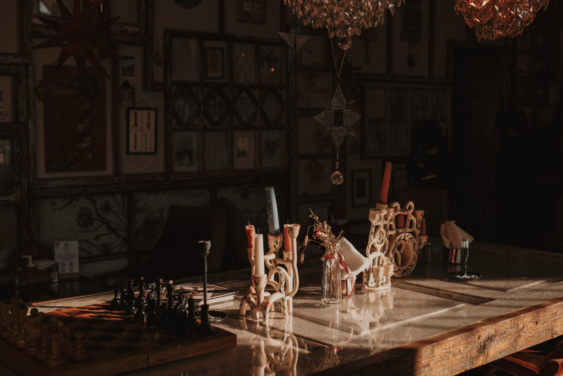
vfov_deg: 29.9
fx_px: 704
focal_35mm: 45
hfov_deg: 43.6
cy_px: 188
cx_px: 282
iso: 160
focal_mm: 30
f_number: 2.8
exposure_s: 1/2000
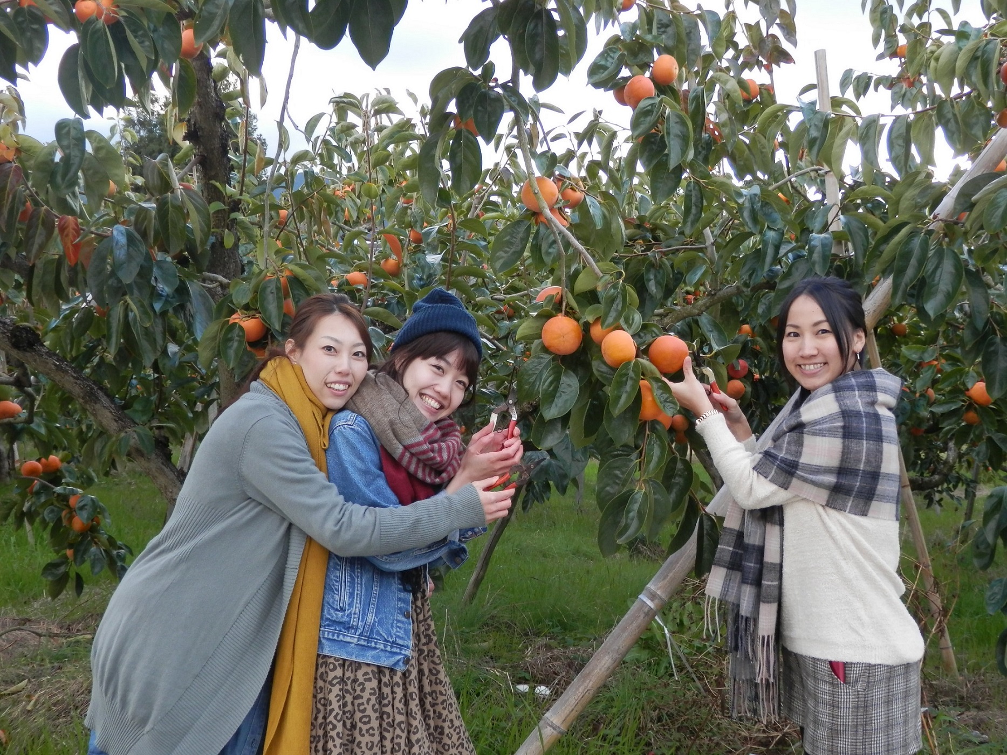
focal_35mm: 45
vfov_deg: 32.2
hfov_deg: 42.1
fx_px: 1309
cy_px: 378
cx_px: 504
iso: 100
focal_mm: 8
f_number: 3.8
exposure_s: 1/80
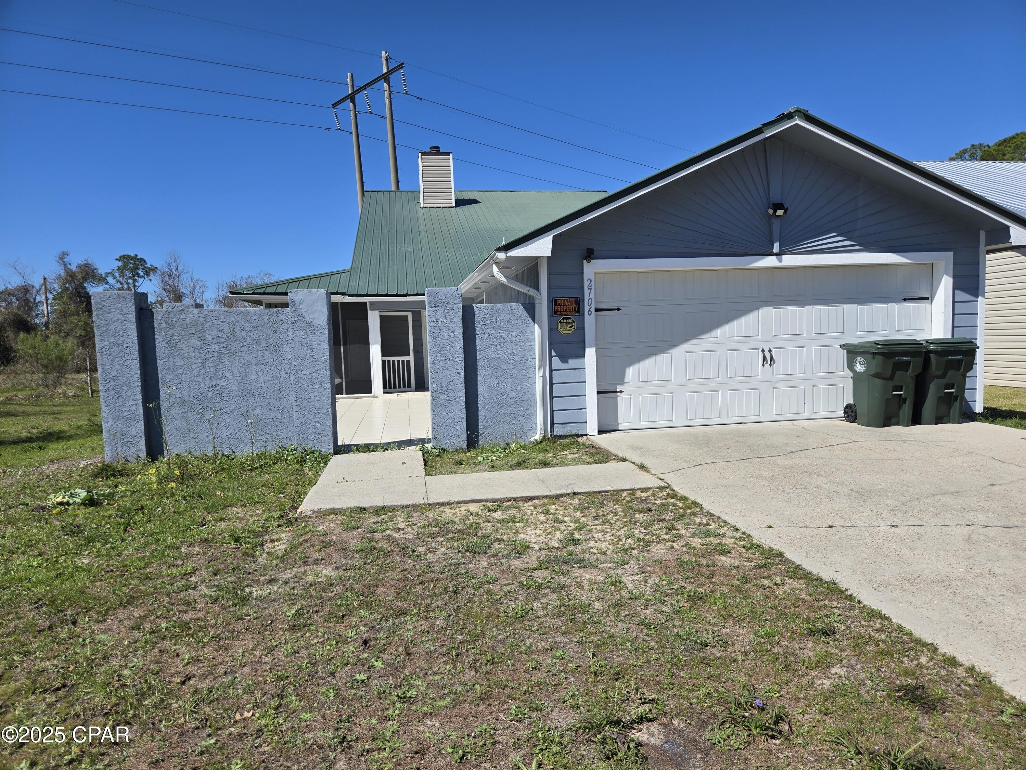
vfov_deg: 58.9
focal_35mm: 23
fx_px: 682
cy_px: 385
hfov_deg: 73.9
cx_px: 513
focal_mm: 5.4
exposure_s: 1/2921
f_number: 1.8
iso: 32
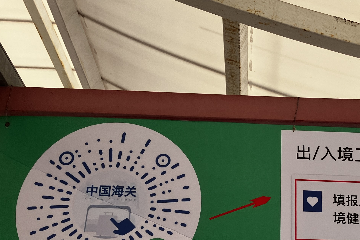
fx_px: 620
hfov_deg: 31.5
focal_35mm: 62
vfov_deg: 21.7
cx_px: 290
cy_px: 177
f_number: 1.8
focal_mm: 3.99
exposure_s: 1/714
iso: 32
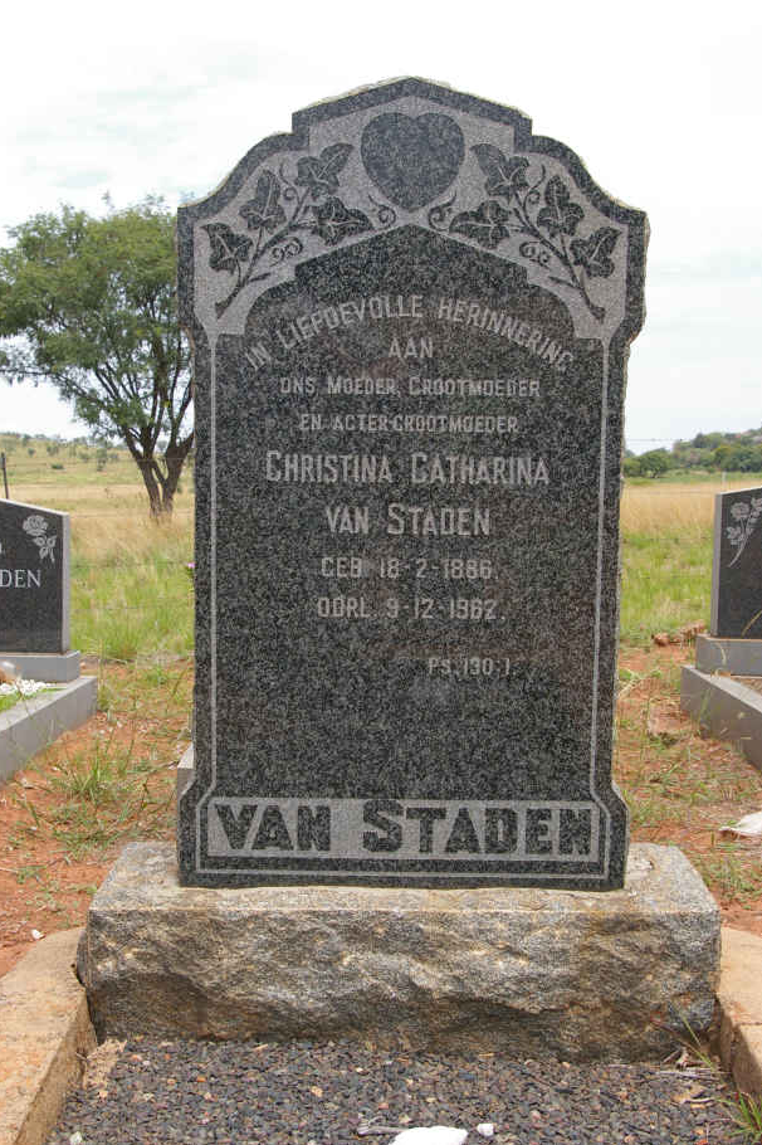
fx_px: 1366
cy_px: 561
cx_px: 376
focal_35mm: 43
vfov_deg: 45.4
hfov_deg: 31.2
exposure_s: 1/250
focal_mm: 28
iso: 200
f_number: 8
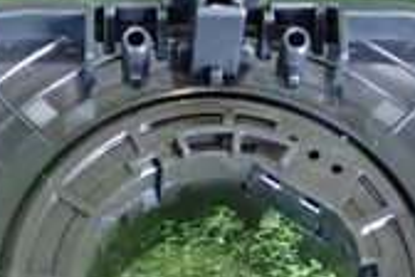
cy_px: 378
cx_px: 190
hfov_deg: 17.2
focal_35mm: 119
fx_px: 1372
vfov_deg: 11.2
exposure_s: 1/30
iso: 640
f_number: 2.4
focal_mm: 5.79
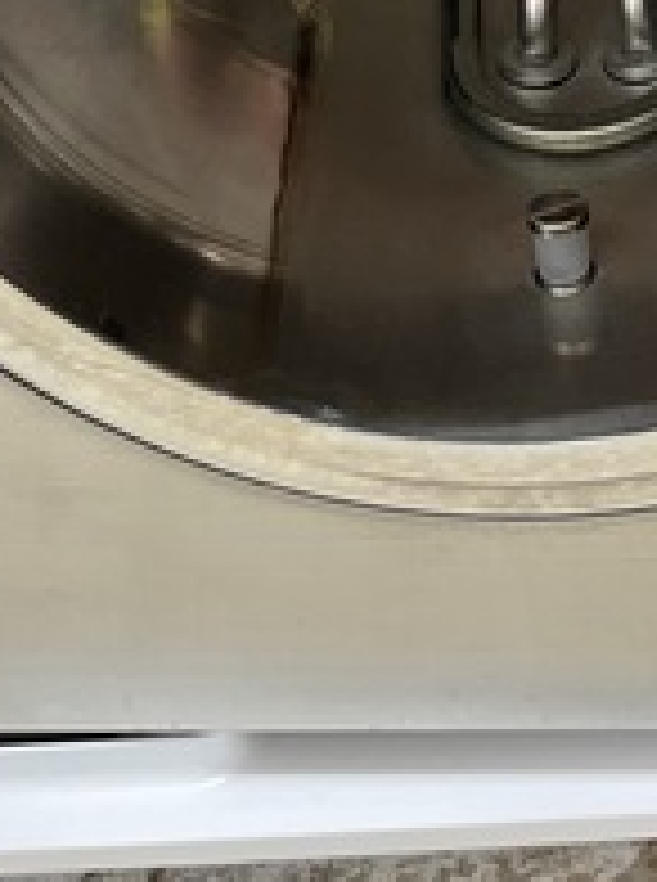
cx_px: 621
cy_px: -274
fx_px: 1805
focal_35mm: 71
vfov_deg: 24.0
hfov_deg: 20.1
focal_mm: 4.2
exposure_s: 1/50
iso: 200
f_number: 1.6
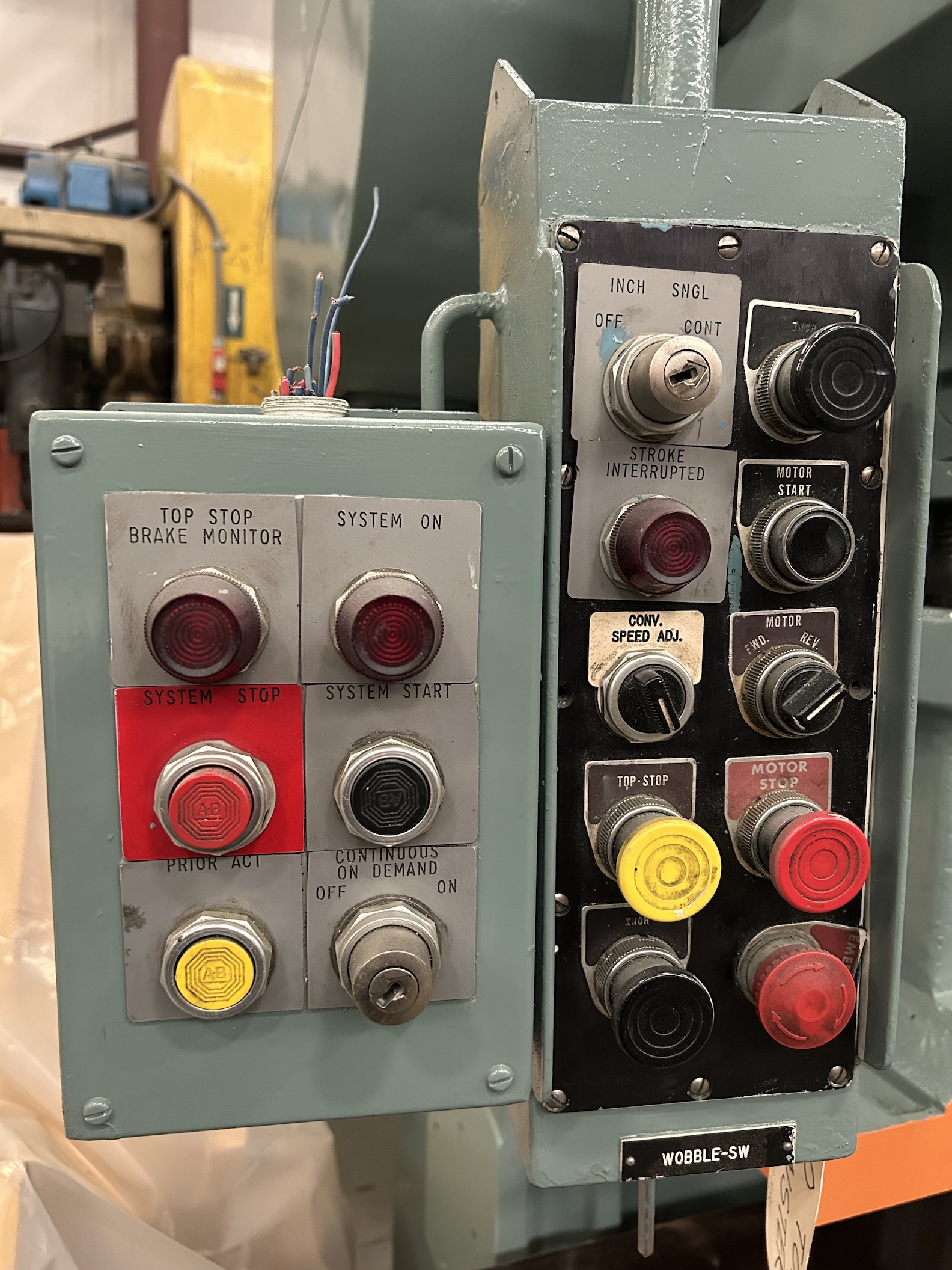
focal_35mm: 26
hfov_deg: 53.1
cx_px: 476
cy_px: 635
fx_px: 953
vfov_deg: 67.3
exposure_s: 1/60
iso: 500
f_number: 1.5
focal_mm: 5.7
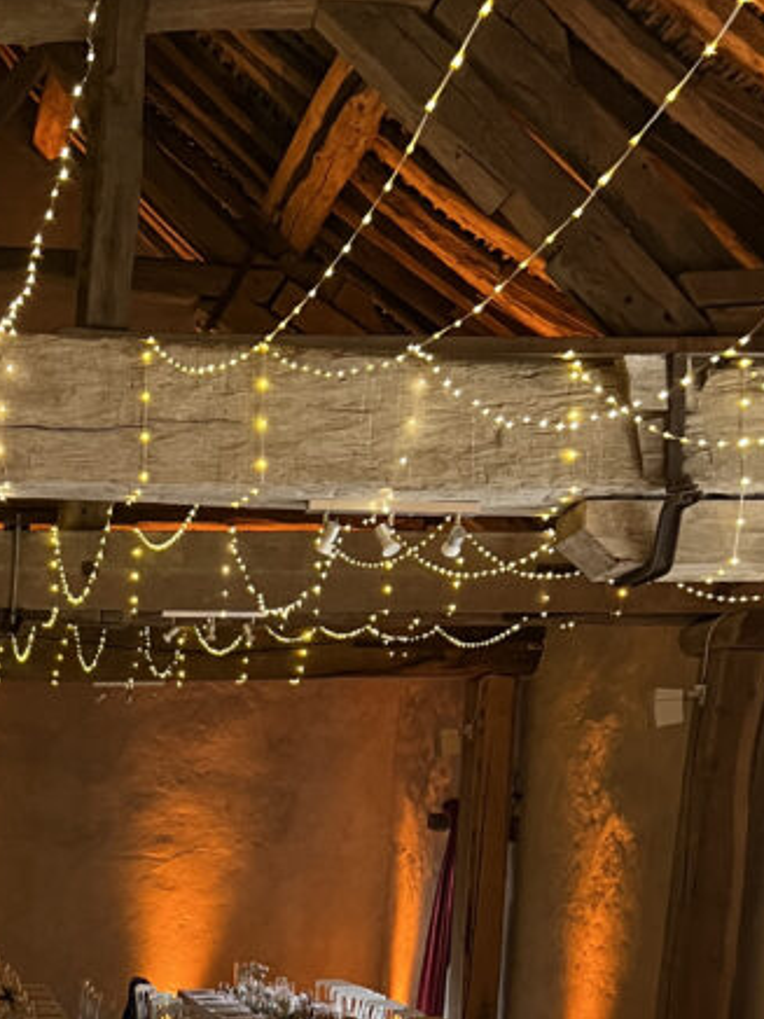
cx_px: -124
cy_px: 1094
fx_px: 1795
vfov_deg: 29.0
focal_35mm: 61
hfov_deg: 22.4
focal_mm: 5.7
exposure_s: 1/59
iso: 500
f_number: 1.5
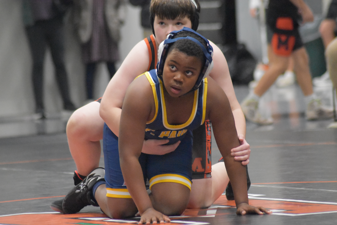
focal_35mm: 270
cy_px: 112
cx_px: 168
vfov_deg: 5.1
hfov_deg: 7.6
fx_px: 2527
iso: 12800
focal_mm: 180
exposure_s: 1/250
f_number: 4.8
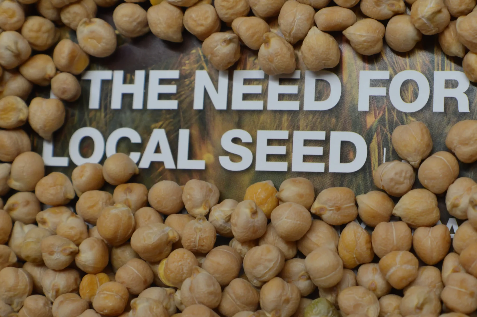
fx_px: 1545
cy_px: 170
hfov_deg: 17.5
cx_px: 276
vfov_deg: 11.7
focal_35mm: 117
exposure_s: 1/60
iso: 400
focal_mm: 55
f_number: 7.1
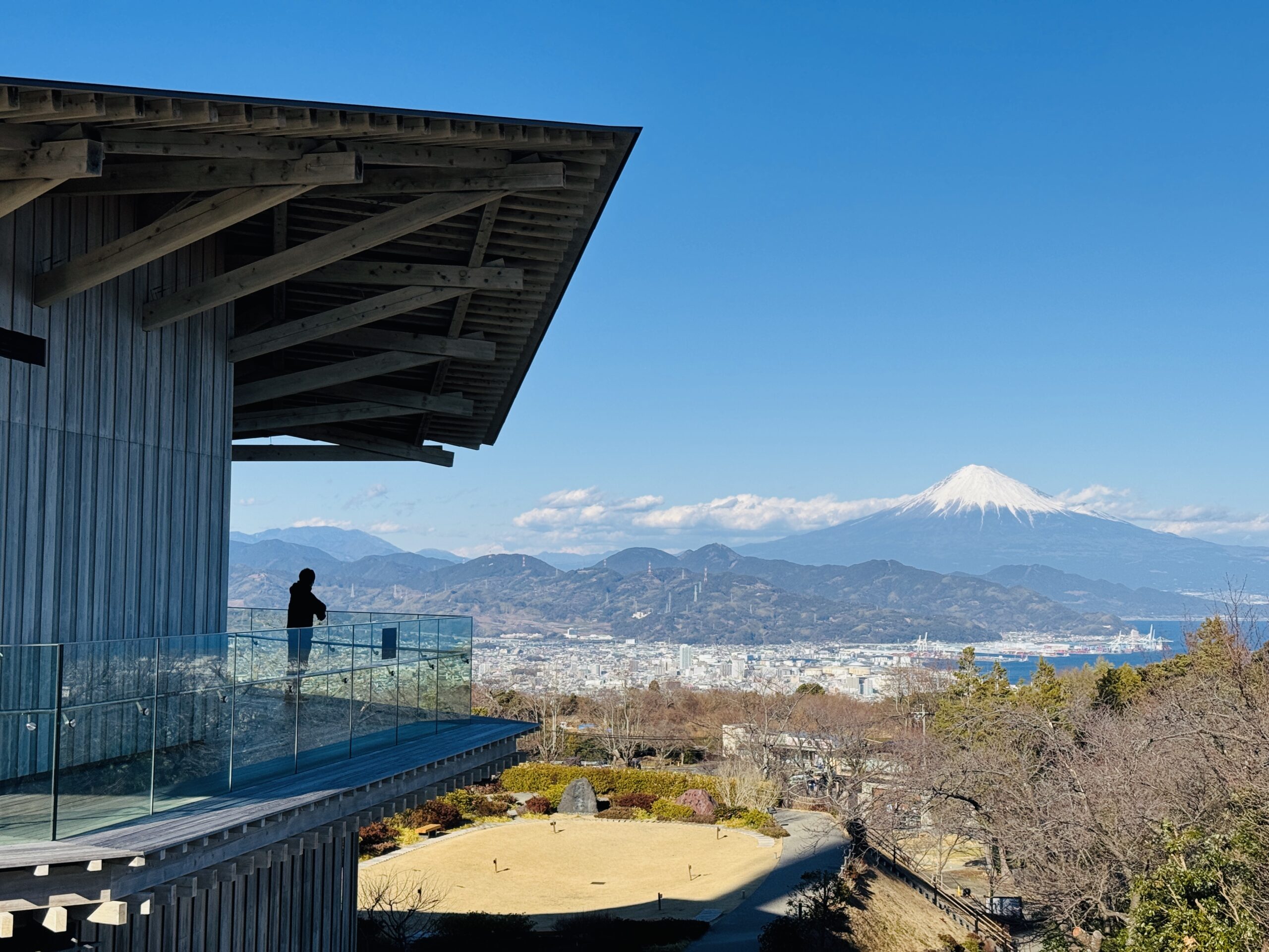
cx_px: 634
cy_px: 476
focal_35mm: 48
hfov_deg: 39.7
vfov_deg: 30.3
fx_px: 1760
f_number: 1.78
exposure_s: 1/5848
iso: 64
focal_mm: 6.76
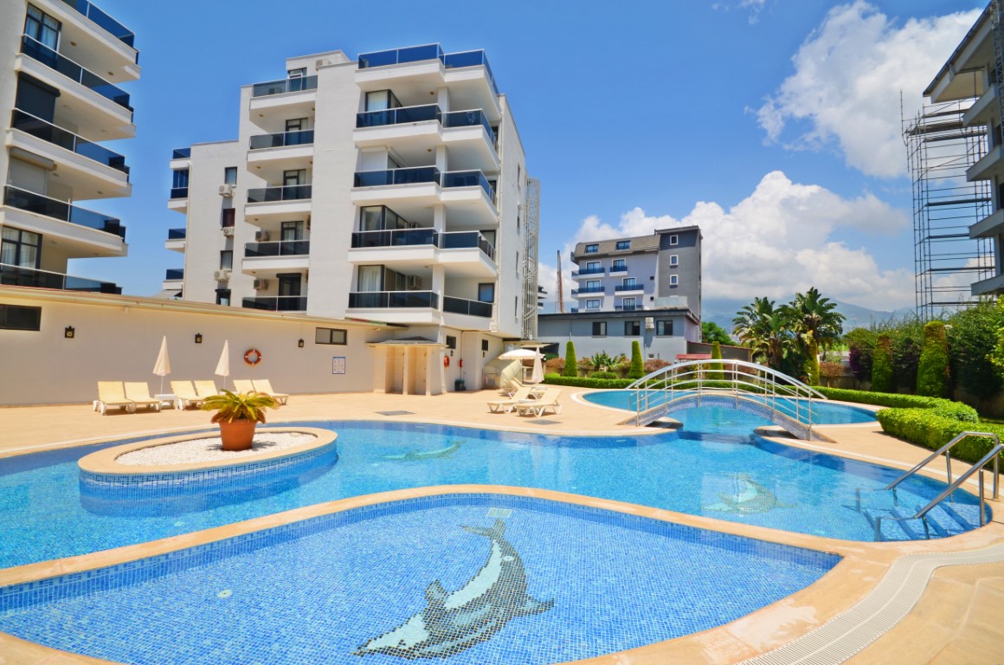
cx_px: 502
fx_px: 417
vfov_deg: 77.1
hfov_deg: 100.5
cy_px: 332
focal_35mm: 15
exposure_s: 1/250
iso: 100
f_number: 10
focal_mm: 10
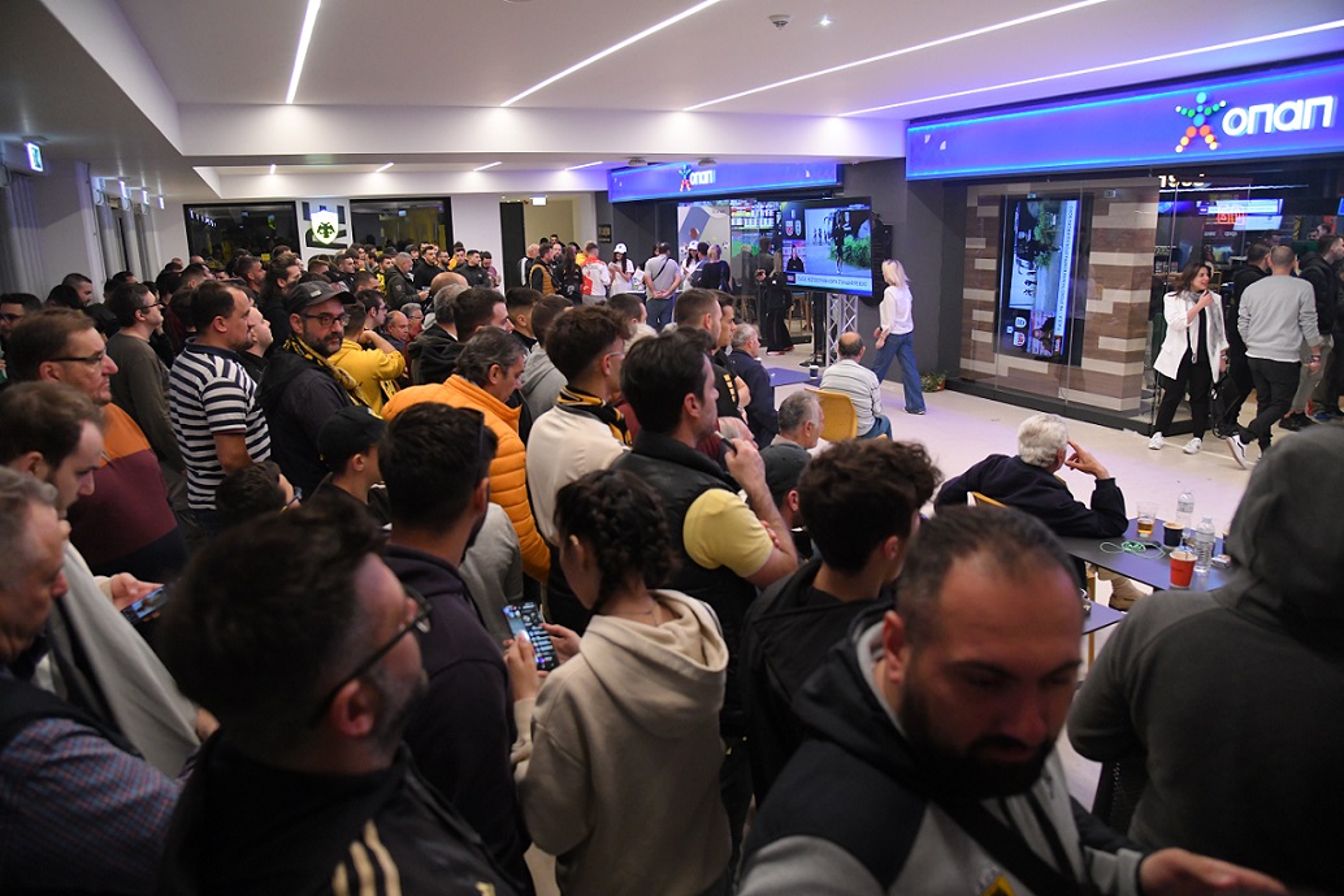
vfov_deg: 53.1
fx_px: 896
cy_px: 448
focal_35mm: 24
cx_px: 672
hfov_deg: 73.8
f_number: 4
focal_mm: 24
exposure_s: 1/250
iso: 5000
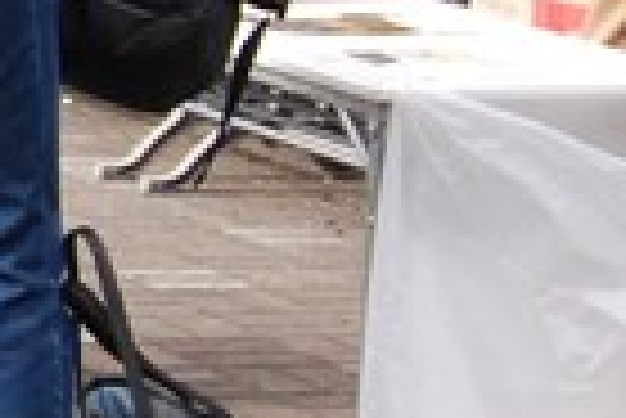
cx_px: -306
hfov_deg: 10.0
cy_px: -330
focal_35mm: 199
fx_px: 3462
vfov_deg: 6.8
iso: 400
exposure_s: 1/250
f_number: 8
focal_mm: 23
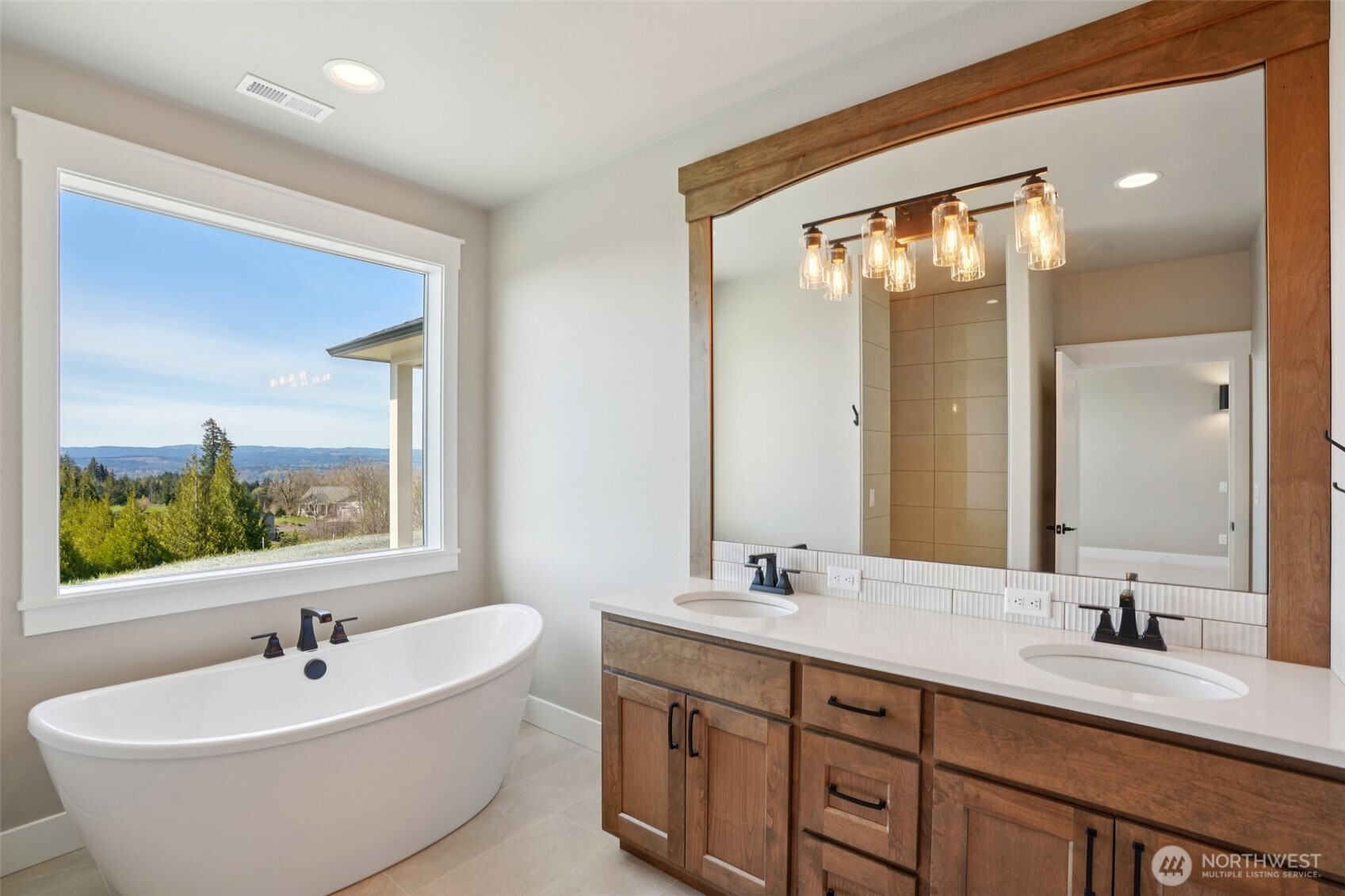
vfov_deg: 73.7
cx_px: 672
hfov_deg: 96.7
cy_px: 448
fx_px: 598
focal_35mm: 16
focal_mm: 16
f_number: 8
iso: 400
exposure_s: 1/80
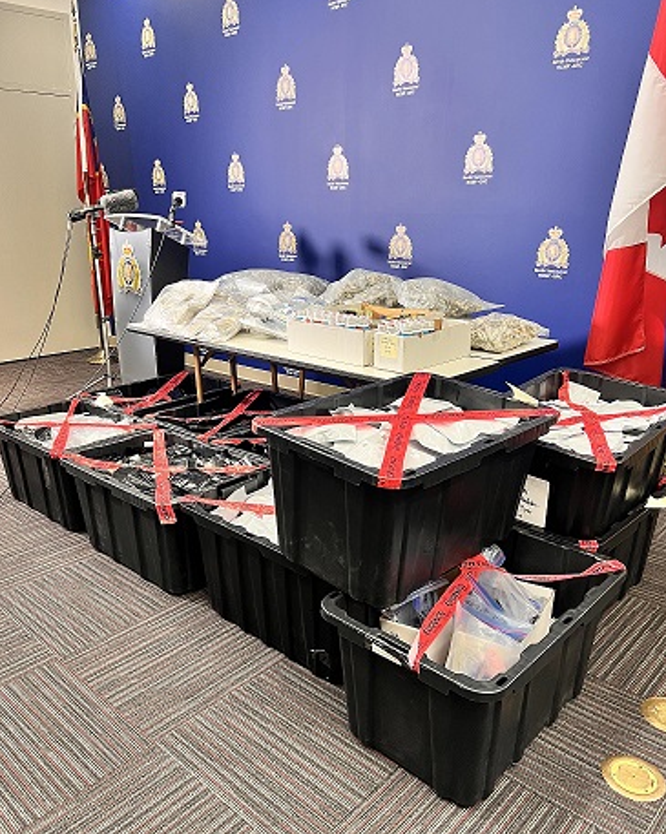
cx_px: 330
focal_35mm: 28
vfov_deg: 62.2
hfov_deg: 51.5
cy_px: 440
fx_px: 691
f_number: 1.5
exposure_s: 1/60
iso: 125
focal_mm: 5.7
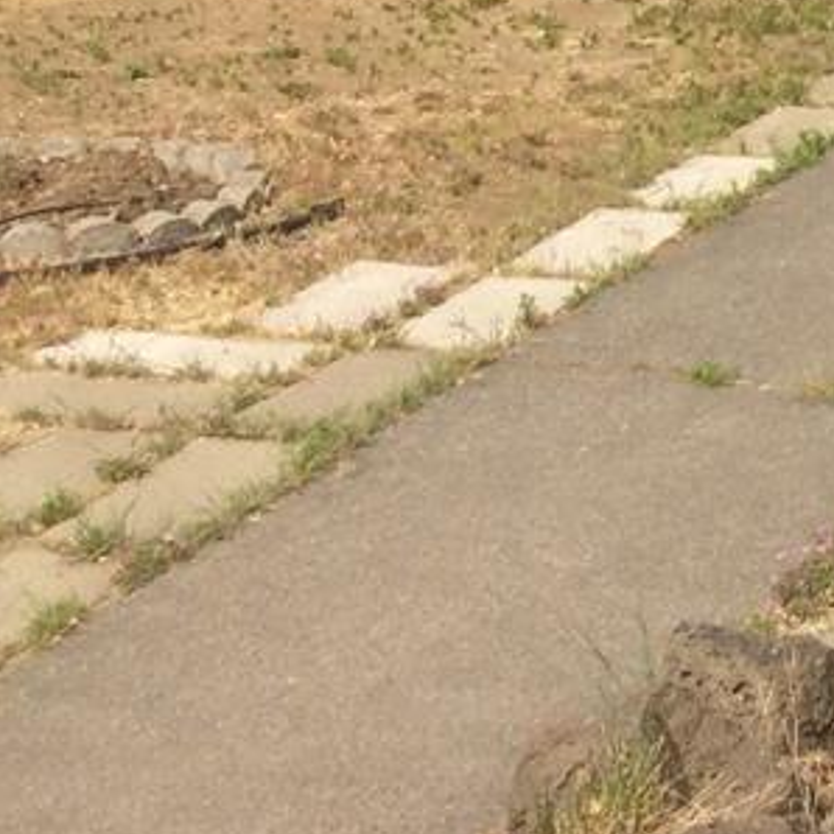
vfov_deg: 12.6
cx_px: 1245
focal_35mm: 129
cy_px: -574
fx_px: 3516
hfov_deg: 12.8
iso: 32
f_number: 2.2
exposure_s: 1/2053
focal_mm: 4.15
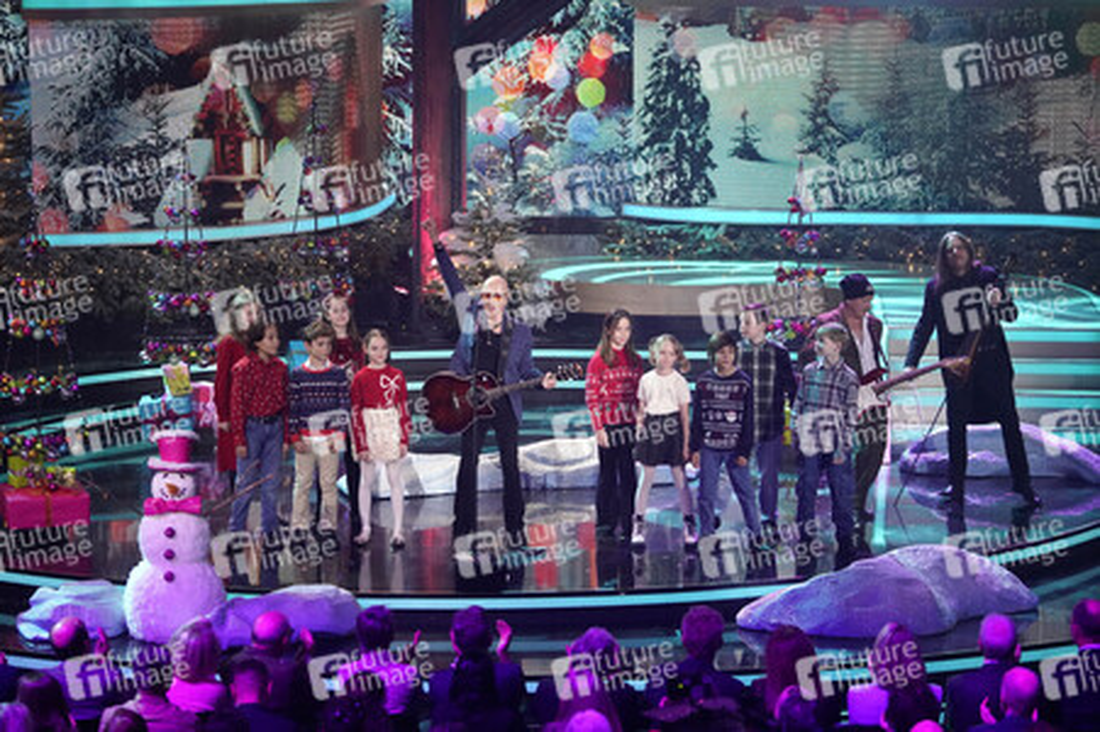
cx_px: 550
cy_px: 366
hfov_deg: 20.0
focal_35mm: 102
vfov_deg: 13.4
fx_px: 3114
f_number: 4
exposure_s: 1/320
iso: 8000
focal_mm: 102
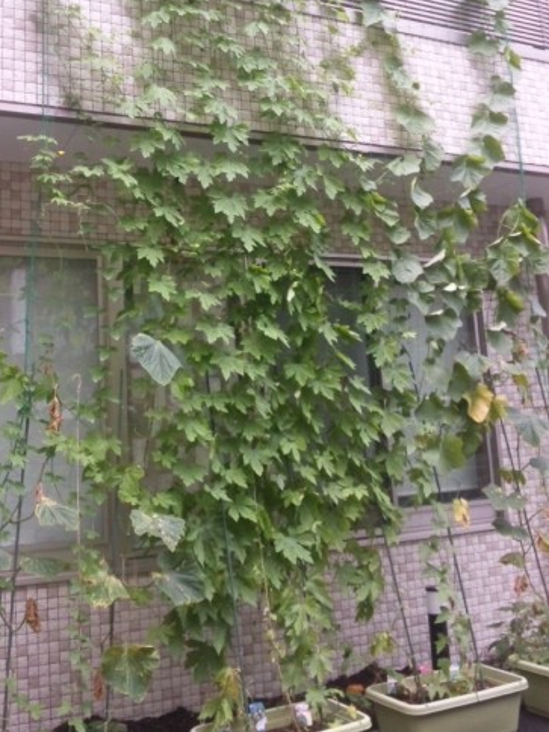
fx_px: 782
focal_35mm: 37
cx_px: 209
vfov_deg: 49.7
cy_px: 281
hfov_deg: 38.4
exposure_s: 1/264
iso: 200
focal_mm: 5.07
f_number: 2.8
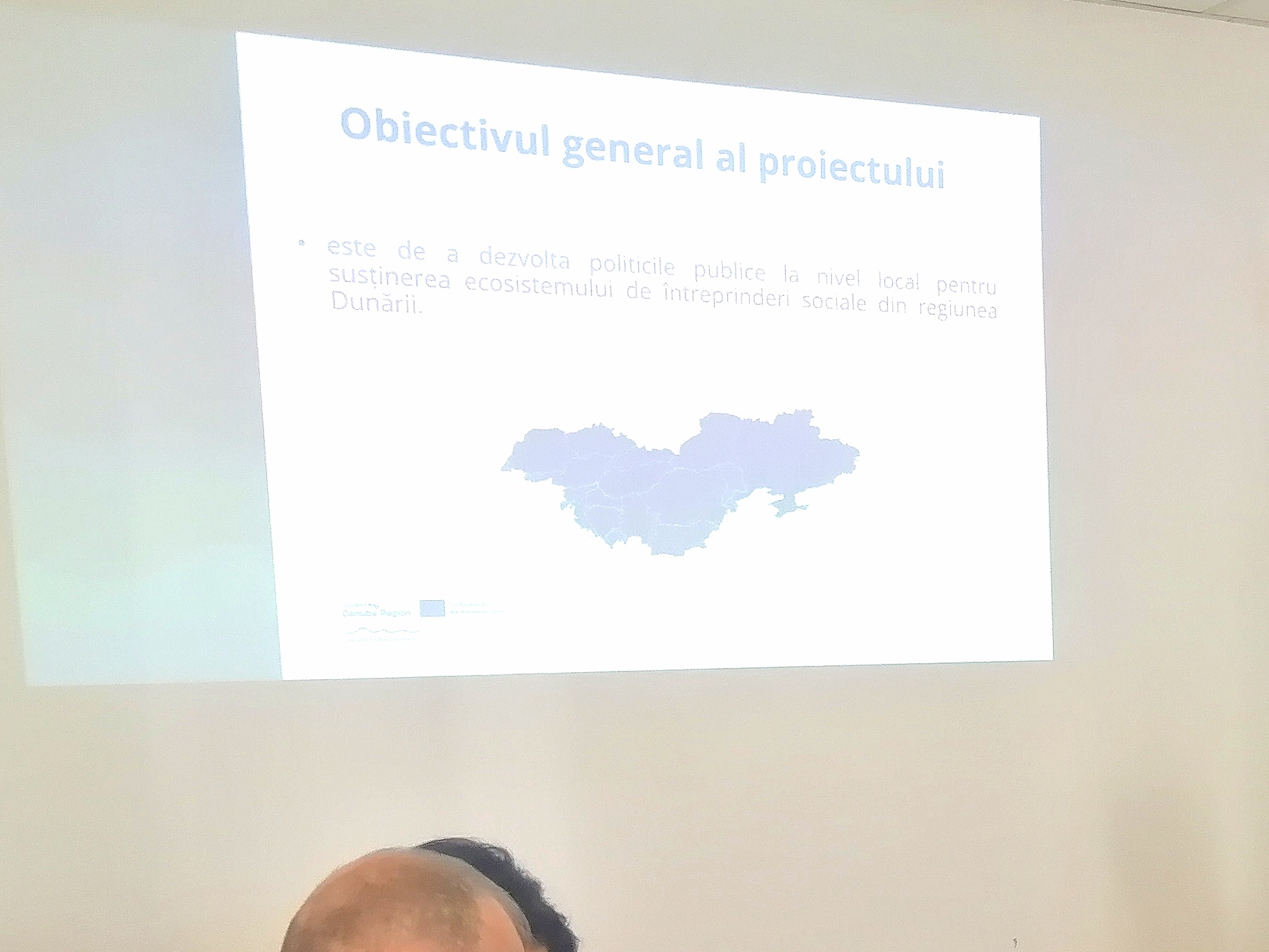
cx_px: 1444
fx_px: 2419
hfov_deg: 26.7
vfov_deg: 21.9
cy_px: 805
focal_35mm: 66
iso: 160
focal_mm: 3.95
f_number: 1.8
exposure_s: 1/33.3
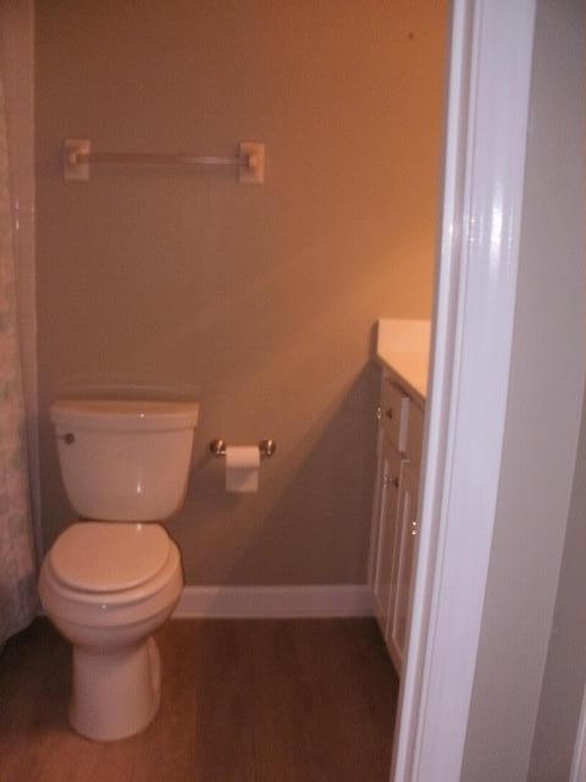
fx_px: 813
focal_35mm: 36
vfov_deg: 51.4
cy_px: 391
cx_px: 293
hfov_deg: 39.7
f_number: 3.5
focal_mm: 6.3
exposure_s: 1/30
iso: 125
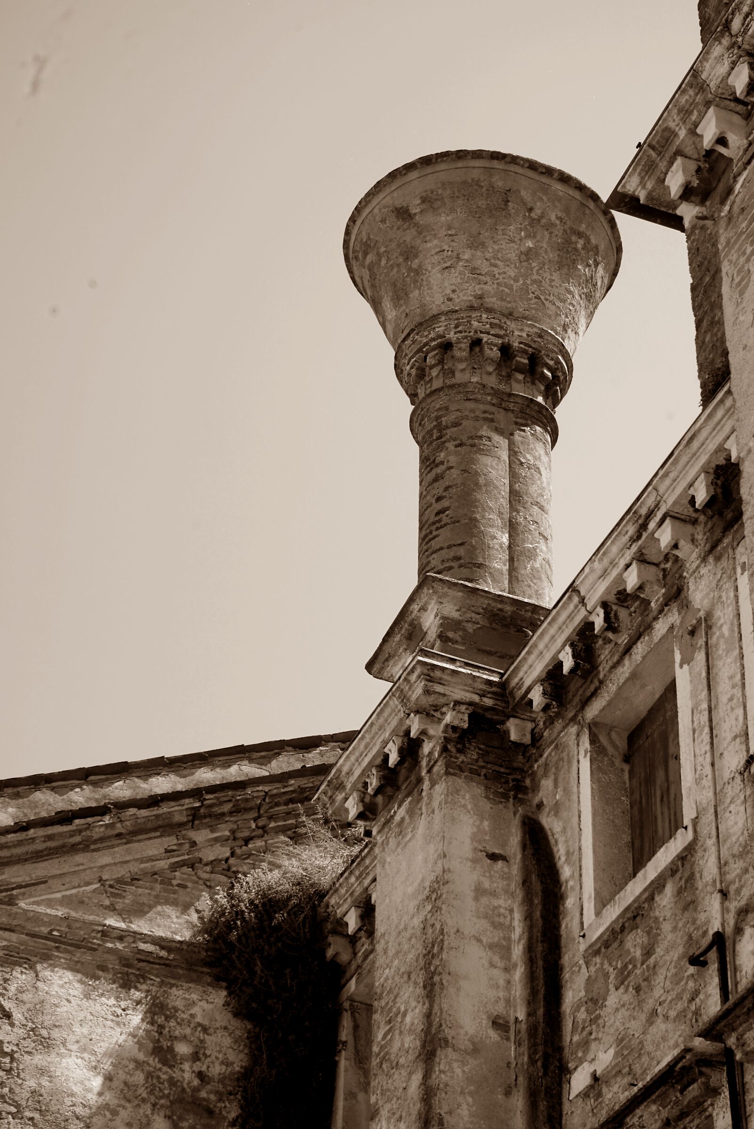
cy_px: 564
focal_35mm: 70
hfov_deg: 19.5
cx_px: 377
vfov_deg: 28.8
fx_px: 2197
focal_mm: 70
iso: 100
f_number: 13
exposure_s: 1/125
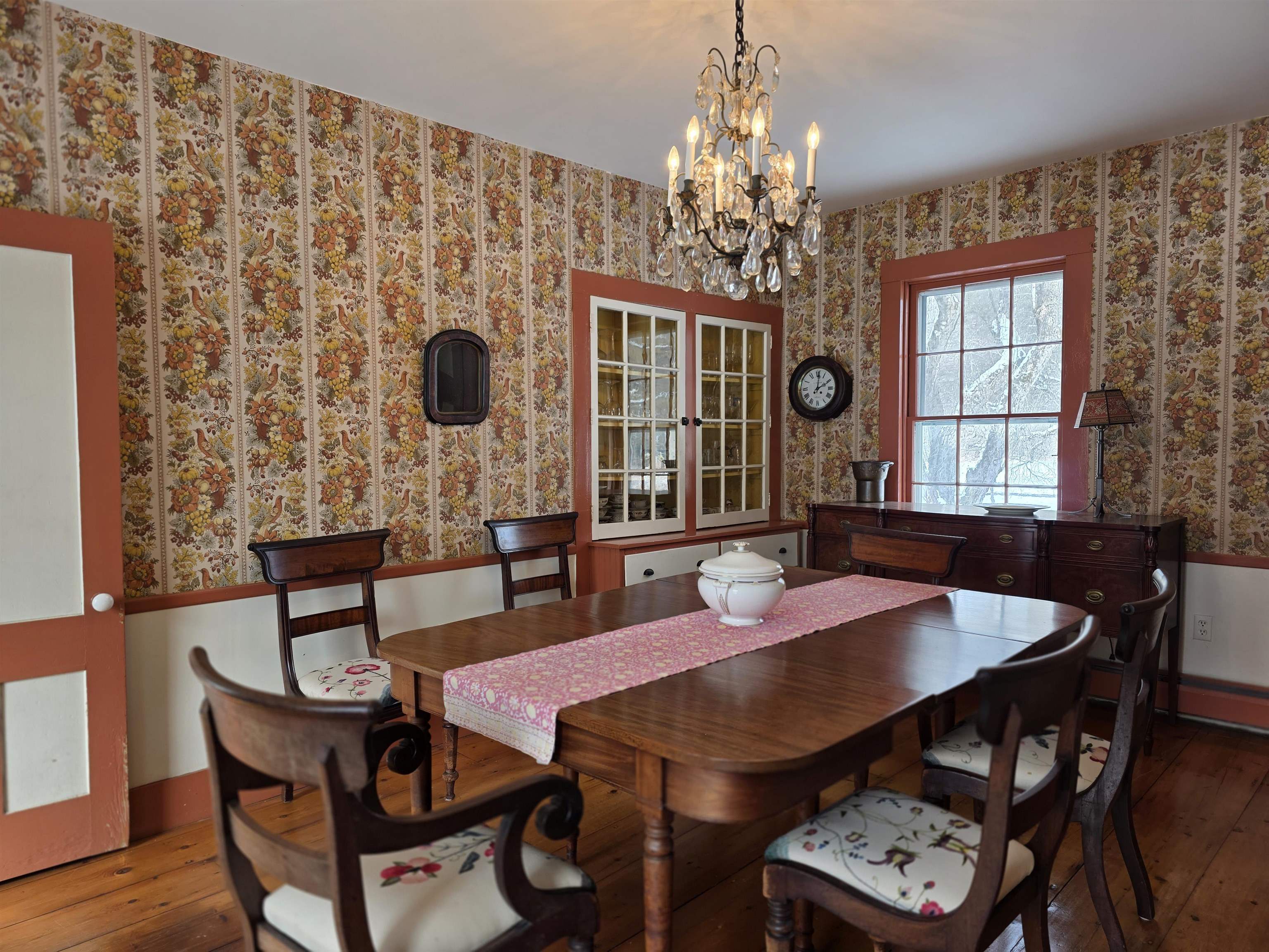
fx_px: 843
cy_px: 476
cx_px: 634
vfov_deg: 58.9
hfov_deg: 73.9
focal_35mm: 23
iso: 50
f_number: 1.7
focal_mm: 6.3
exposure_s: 1/120
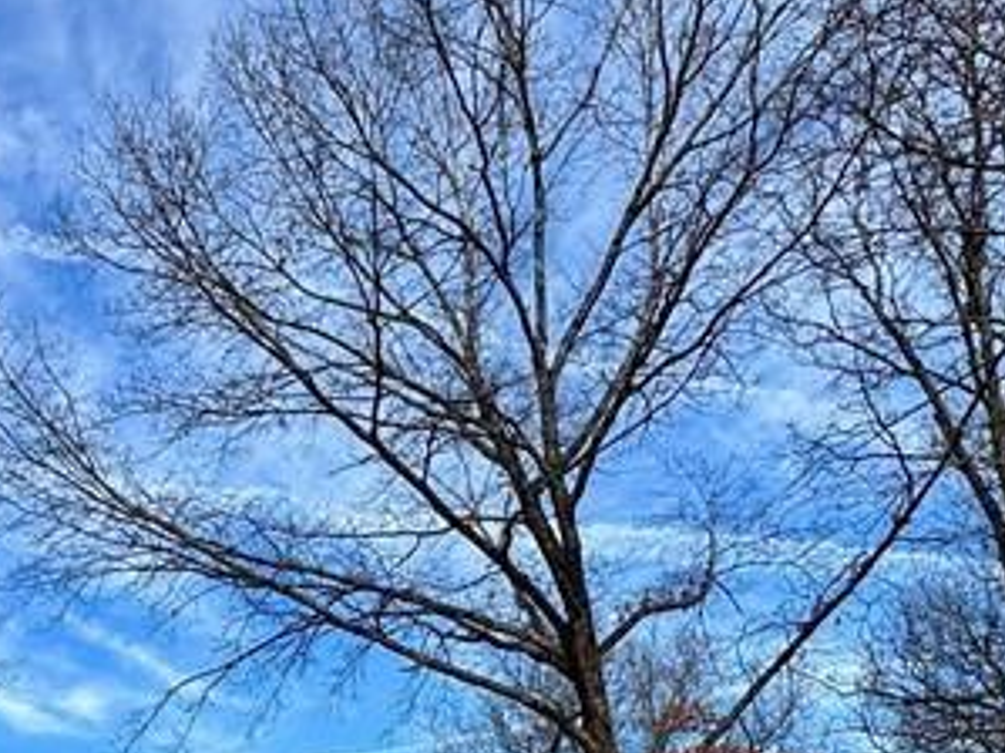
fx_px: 1393
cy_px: 928
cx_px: 114
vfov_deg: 26.5
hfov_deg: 37.3
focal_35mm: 48
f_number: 2.2
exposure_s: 1/1420
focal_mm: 2.22
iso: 40
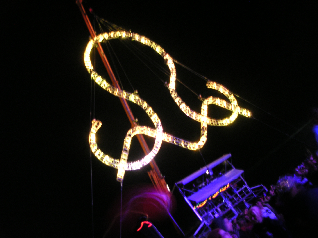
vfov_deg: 37.7
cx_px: 159
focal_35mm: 38
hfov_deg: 49.0
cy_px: 119
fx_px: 349
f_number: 2.8
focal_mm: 6
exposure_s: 1/1.6
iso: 100
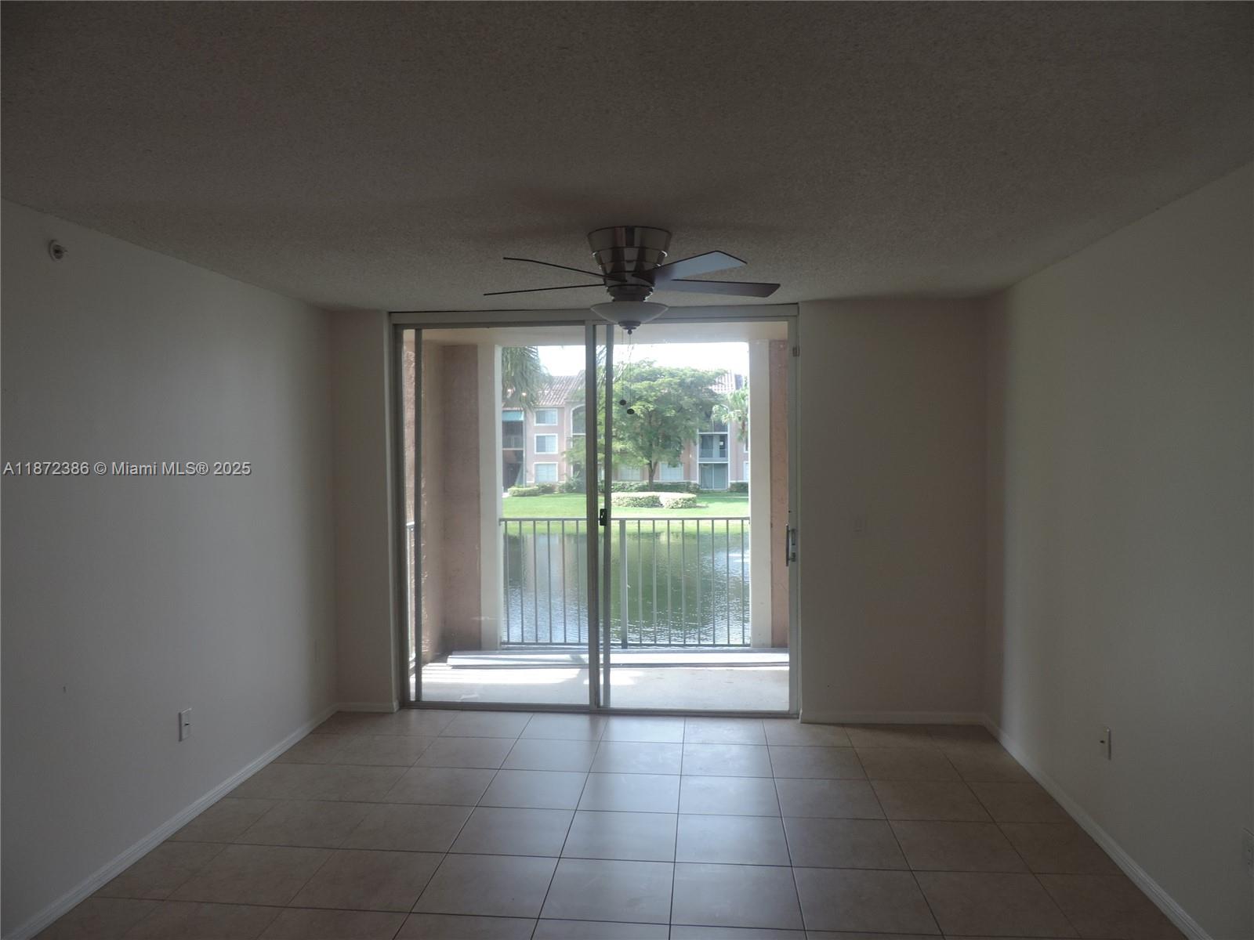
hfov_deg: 71.6
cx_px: 627
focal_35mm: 24
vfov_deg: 56.8
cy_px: 470
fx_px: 869
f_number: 3
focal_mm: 4.3
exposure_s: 1/100
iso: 80
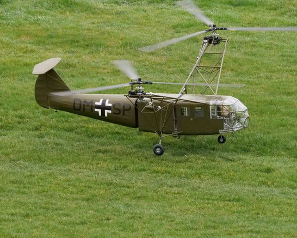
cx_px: 162
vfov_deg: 2.3
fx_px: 5934
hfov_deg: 2.9
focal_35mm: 675
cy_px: 102
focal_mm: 236
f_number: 8
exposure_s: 1/500
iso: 3200
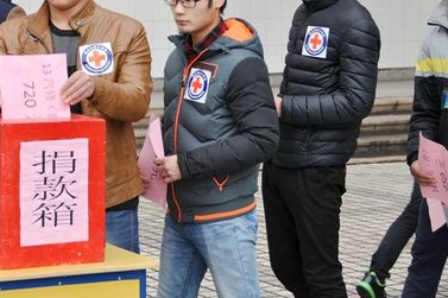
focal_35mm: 124
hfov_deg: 16.4
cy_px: 102
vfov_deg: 11.0
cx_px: 111
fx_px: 1542
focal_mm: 52
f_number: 6.3
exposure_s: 1/160
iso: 200
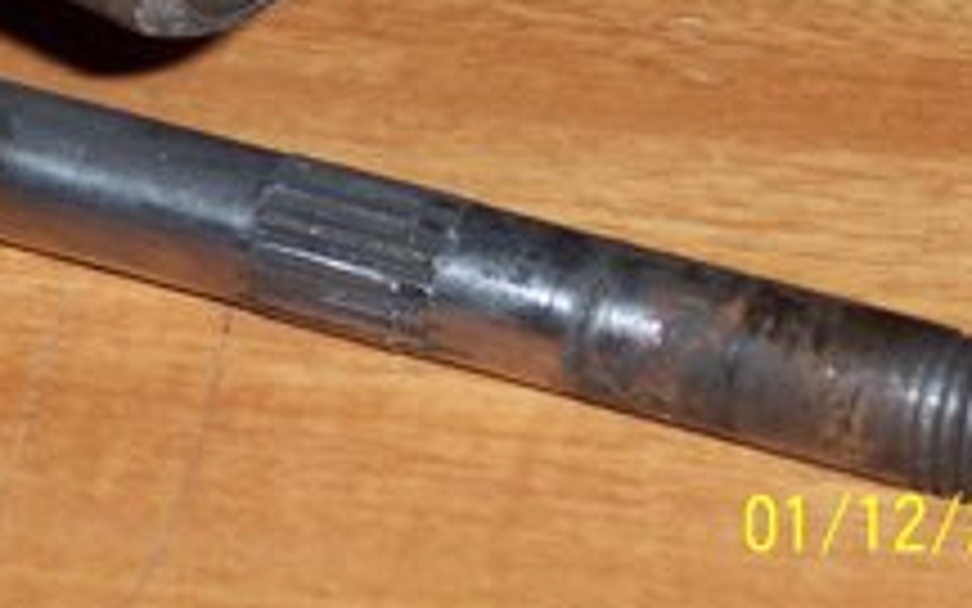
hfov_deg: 9.4
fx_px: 5934
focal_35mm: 224
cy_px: 18
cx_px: 310
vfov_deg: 5.8
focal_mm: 17.6
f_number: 4.8
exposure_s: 1/90
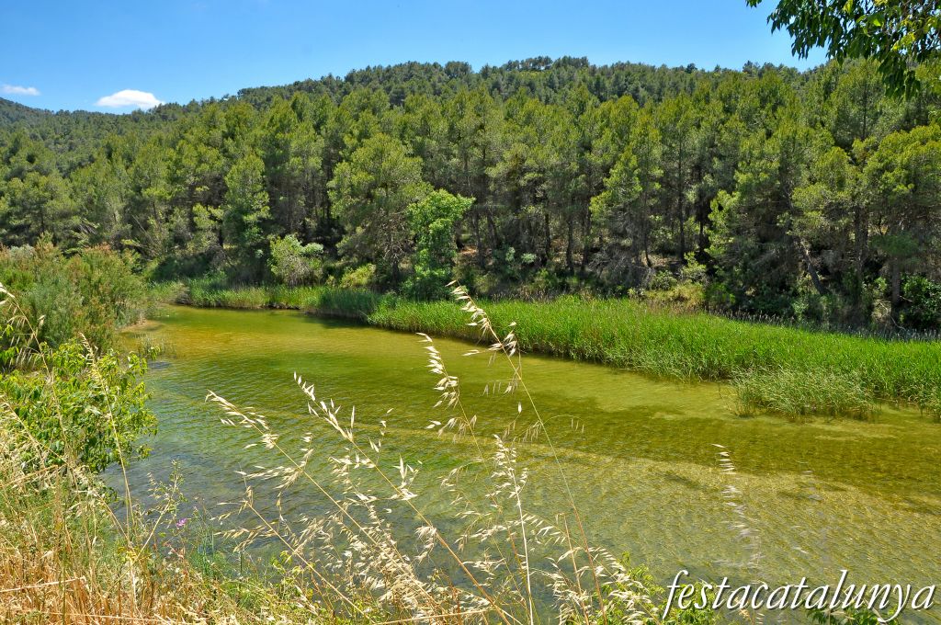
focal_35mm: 30
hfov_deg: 62.0
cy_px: 312
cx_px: 470
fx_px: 783
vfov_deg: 43.5
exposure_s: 1/400
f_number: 10
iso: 640
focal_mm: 20
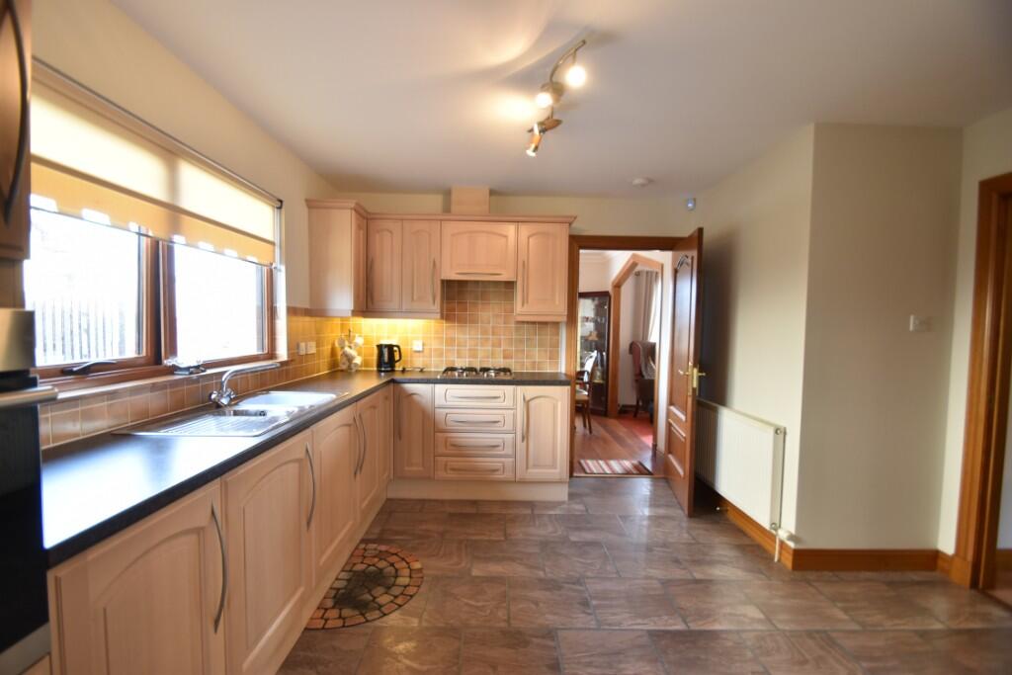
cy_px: 338
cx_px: 506
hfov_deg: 100.4
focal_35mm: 15
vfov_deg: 77.3
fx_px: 422
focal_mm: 10
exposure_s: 1/15
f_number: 4.5
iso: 180
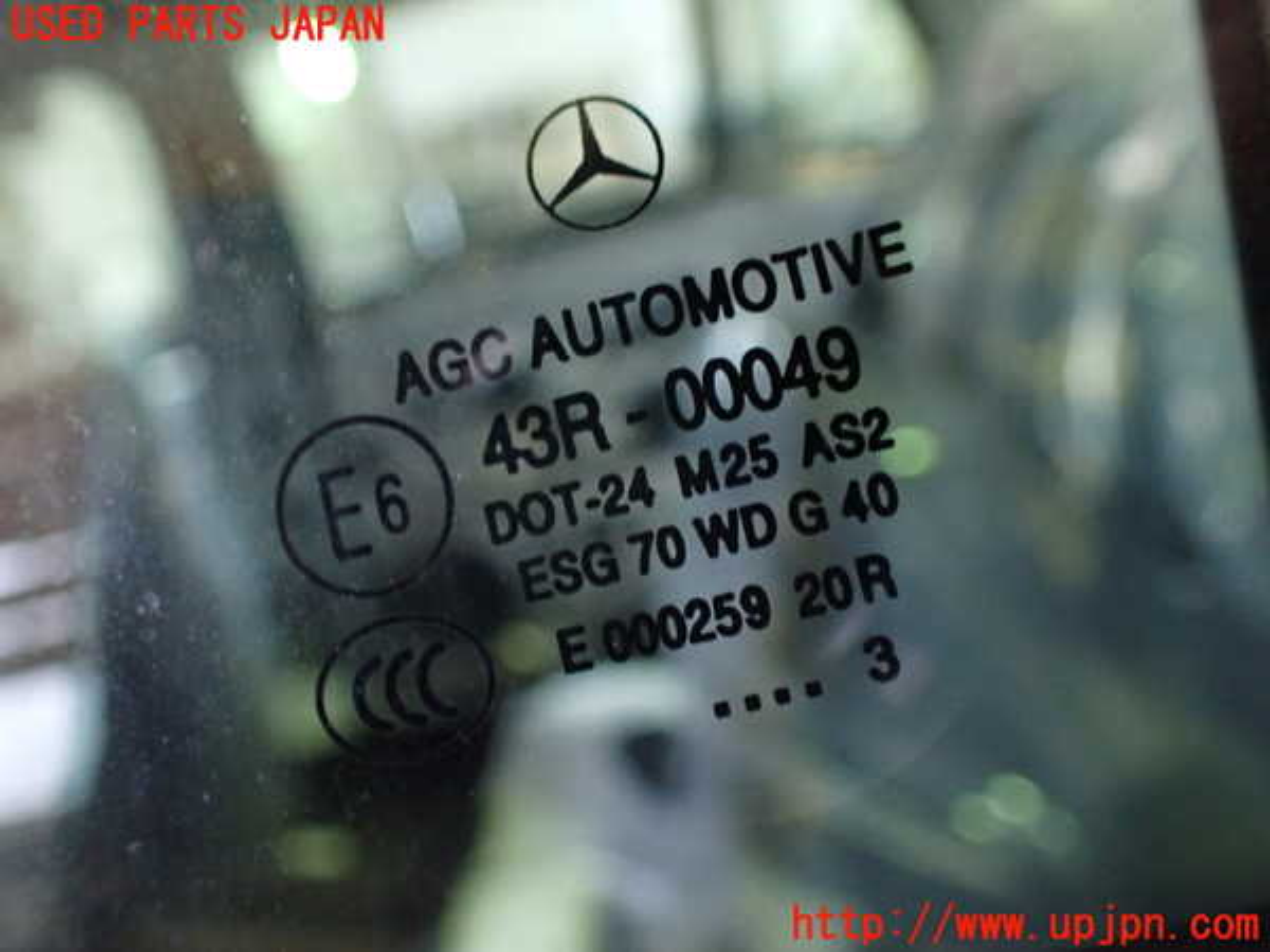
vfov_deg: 46.8
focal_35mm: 30
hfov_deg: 60.0
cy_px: 476
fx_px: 1101
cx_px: 635
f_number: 2.3
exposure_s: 1/30
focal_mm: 5.4
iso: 1000
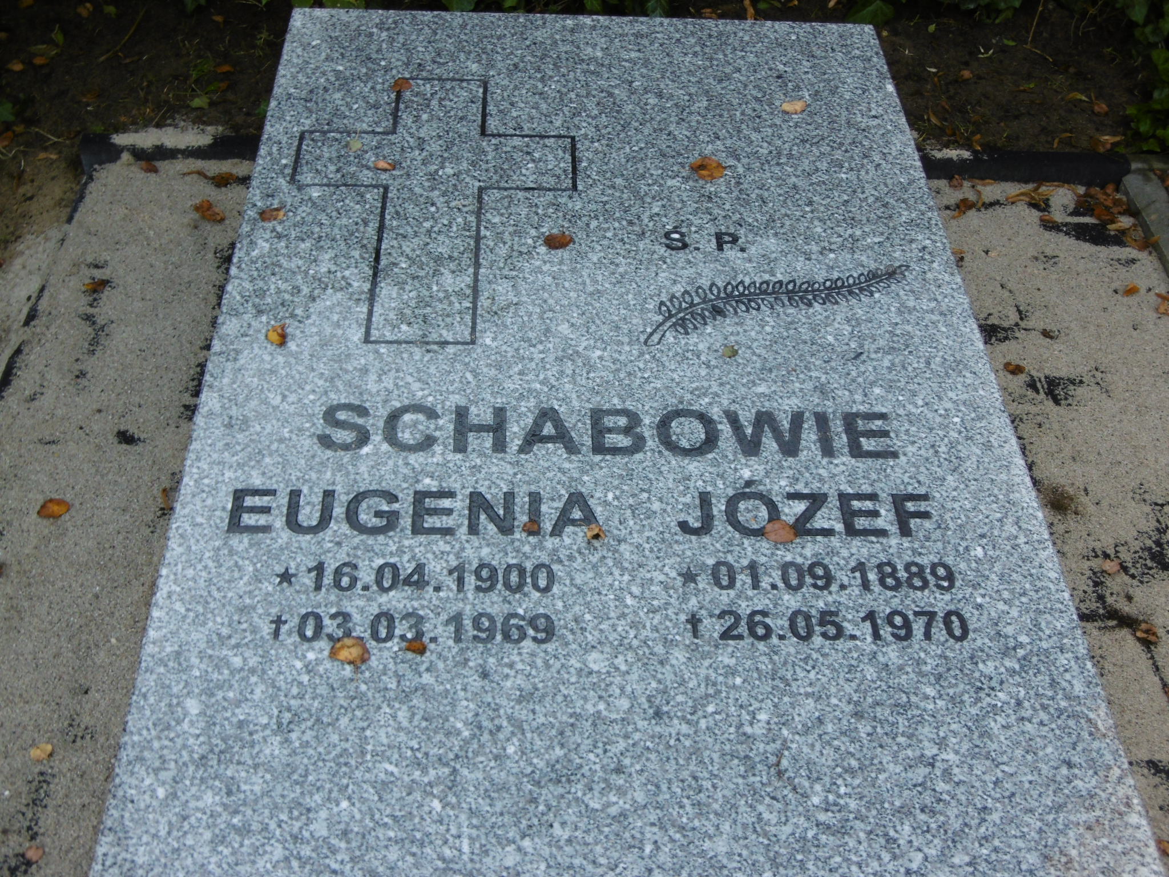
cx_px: 584
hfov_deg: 43.9
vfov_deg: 33.6
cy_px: 438
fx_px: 1452
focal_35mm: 43
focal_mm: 7.7
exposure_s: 1/60
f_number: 3.8
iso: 100
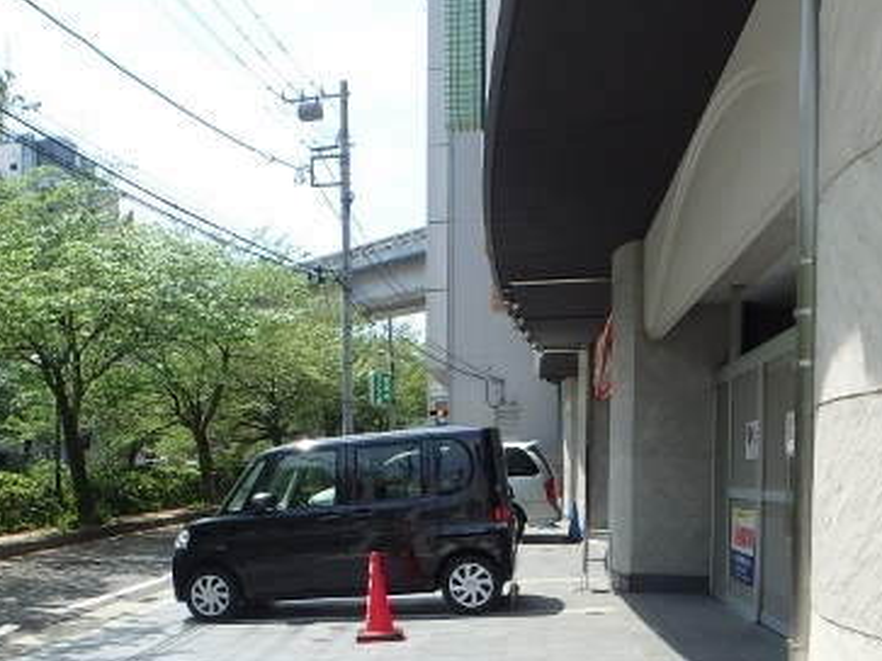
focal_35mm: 37
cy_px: 537
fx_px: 942
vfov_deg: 37.2
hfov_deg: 49.3
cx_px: 294
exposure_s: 1/640
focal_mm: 3.7
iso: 125
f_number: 3.5
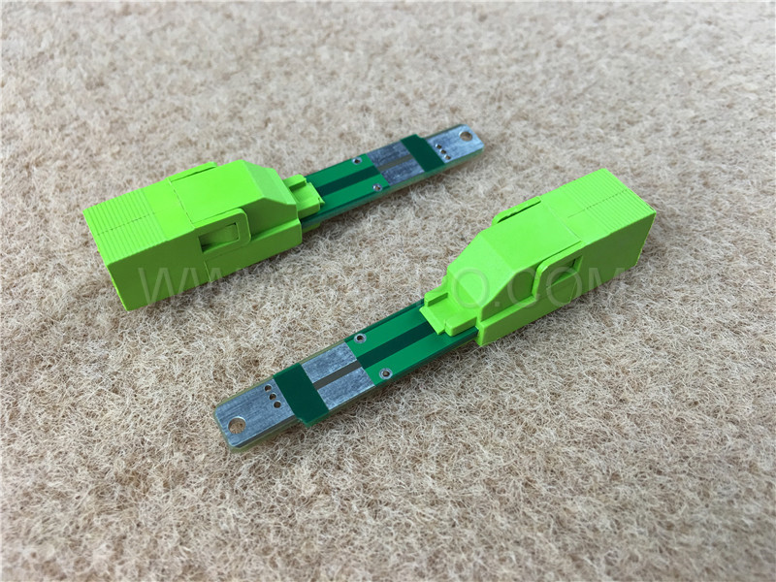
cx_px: 388
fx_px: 650
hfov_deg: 61.7
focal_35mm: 29
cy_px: 291
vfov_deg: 48.2
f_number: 2.2
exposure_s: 1/33
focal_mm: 4.15
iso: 32
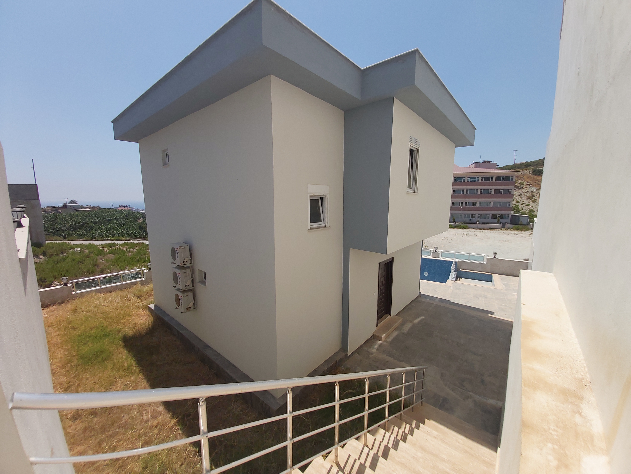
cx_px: 316
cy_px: 237
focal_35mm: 12
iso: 40
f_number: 2.2
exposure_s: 1/2158
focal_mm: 1.42
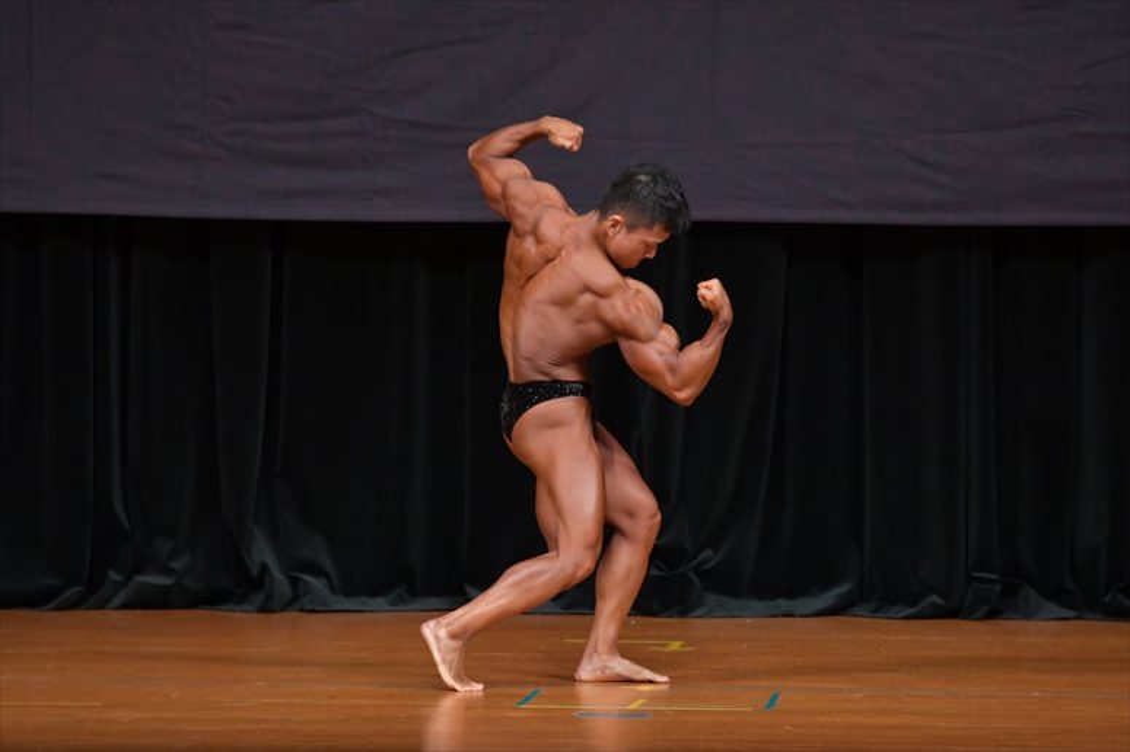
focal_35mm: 300
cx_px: 565
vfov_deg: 4.6
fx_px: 9412
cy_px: 376
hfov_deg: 6.9
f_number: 5.6
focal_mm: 200
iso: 4000
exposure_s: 1/400
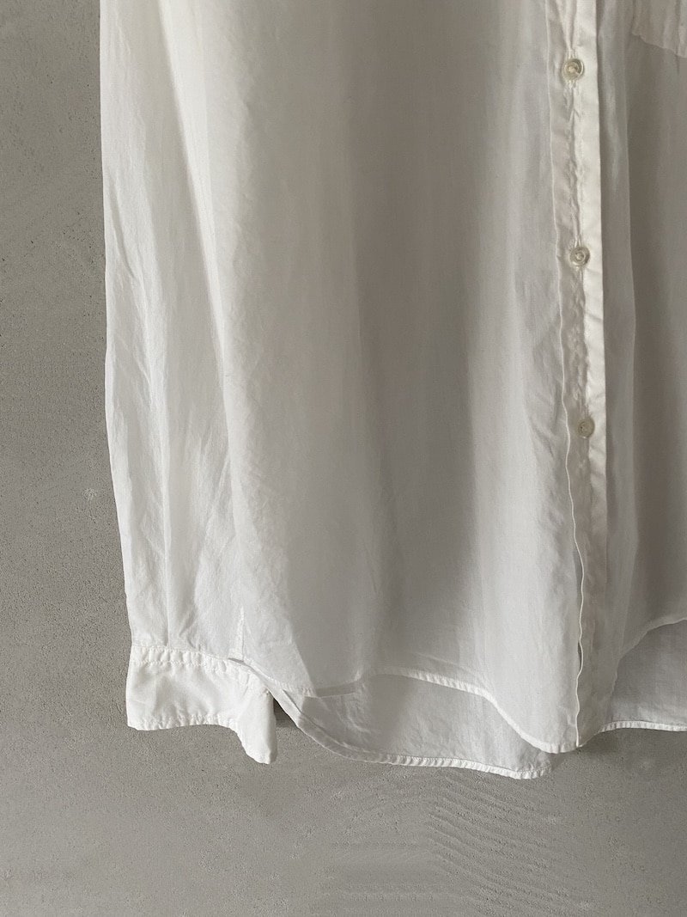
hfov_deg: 53.1
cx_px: 344
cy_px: 458
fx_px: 688
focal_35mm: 26
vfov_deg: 67.3
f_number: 1.8
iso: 125
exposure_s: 1/64
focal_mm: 4.25
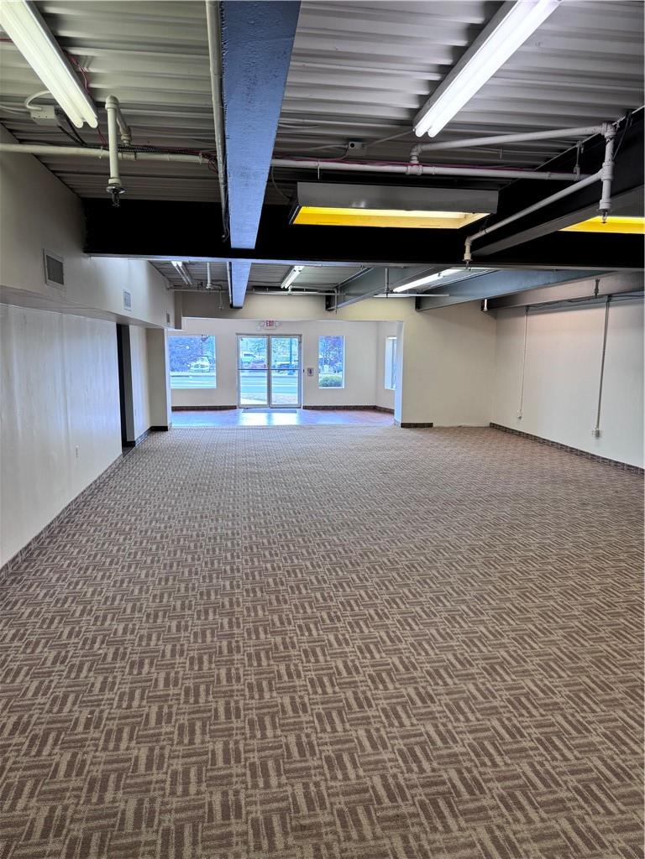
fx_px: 596
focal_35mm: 24
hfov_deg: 56.8
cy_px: 430
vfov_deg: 71.6
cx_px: 322
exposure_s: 1/120
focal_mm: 6.76
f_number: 1.78
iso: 64
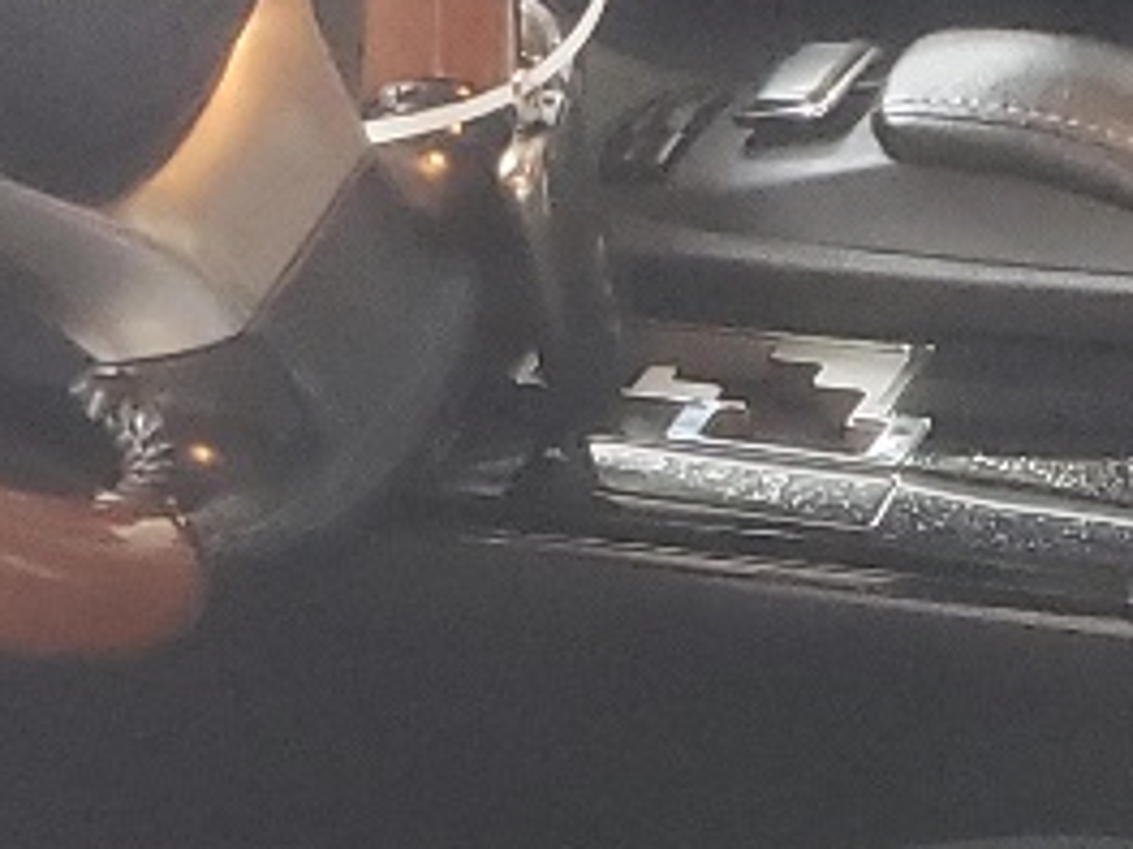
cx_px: 797
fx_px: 5169
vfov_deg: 9.3
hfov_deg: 12.5
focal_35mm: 158
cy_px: 1008
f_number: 1.5
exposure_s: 1/30
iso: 386
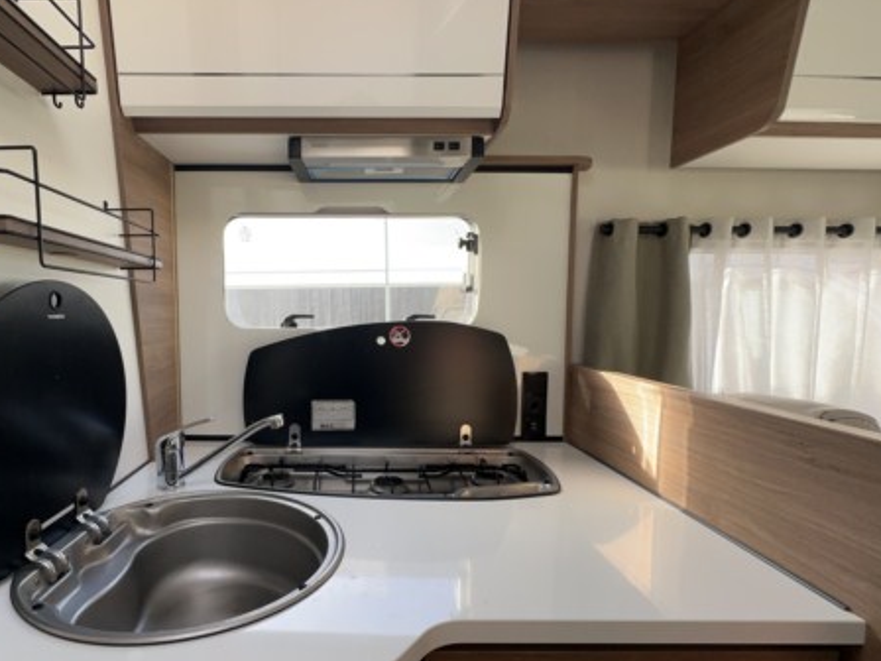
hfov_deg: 80.8
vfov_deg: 65.9
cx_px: 352
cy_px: 352
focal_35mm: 20
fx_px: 509
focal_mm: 2.22
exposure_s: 1/99
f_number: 2.2
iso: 50
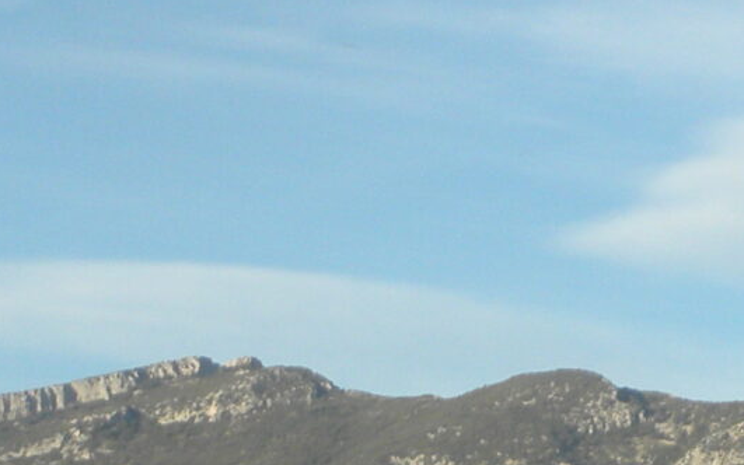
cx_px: 374
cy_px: 950
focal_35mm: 189
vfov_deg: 6.7
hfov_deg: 11.1
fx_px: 3833
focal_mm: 6.6
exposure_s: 1/82.2
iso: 64
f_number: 10
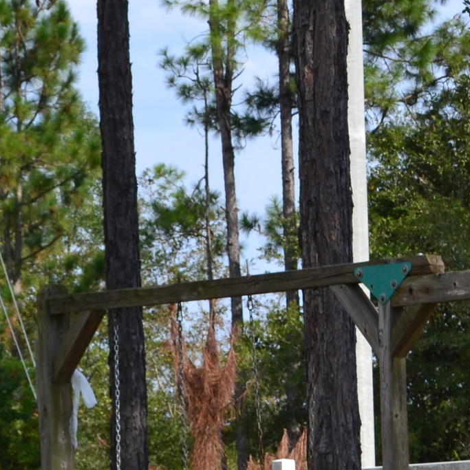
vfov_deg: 5.7
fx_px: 4729
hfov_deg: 5.6
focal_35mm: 308
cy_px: 323
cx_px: 965
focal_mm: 55
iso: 400
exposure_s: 1/320
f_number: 11
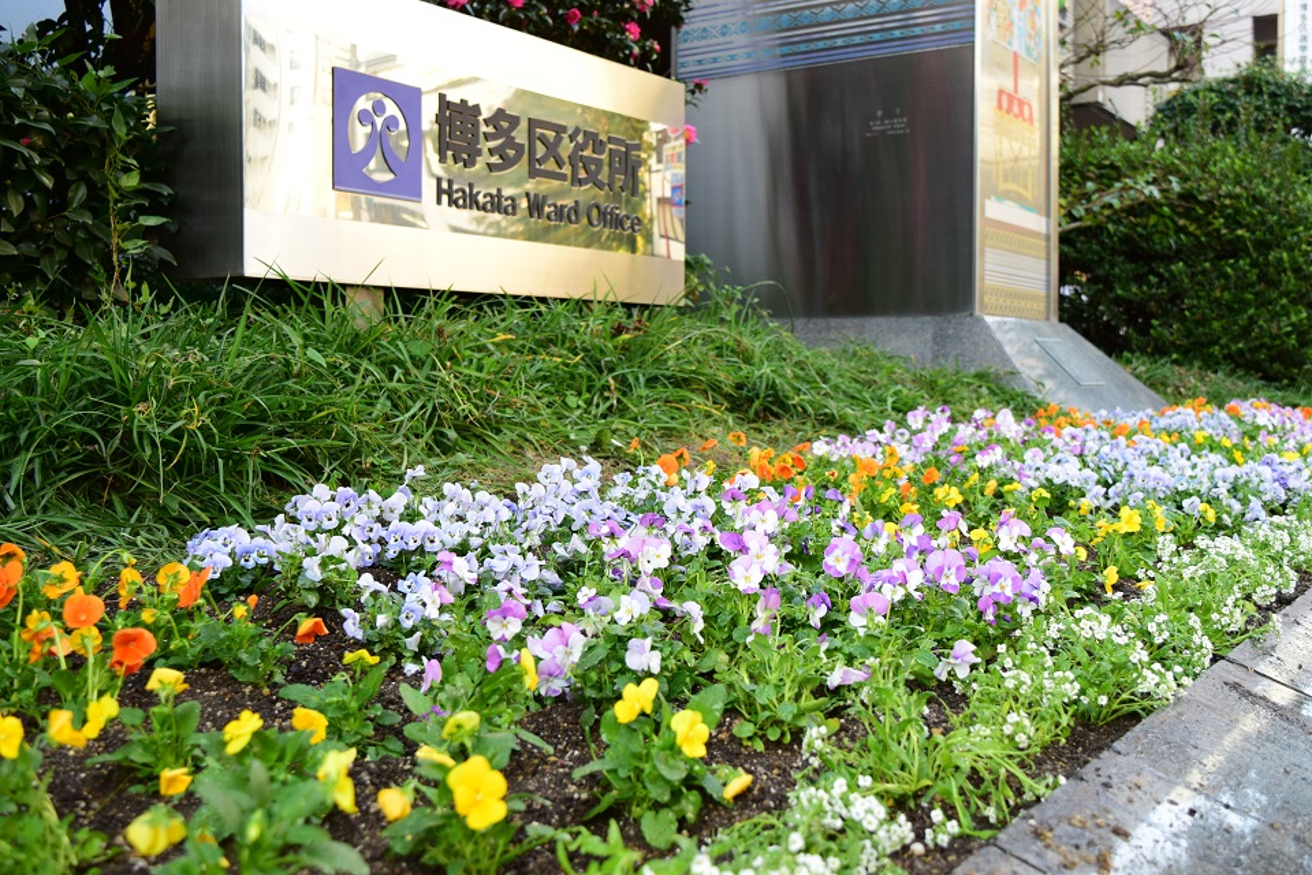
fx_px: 1367
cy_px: 438
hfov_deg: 51.3
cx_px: 656
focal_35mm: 38
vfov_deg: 35.5
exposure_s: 1/125
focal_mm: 25
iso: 800
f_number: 5.6
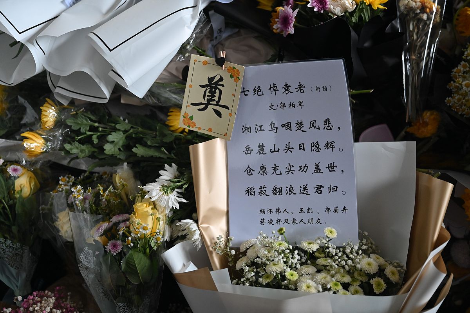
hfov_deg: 42.8
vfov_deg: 29.2
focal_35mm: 46
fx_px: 600
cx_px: 235
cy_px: 156
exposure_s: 1/320
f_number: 3.2
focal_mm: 46
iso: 2000
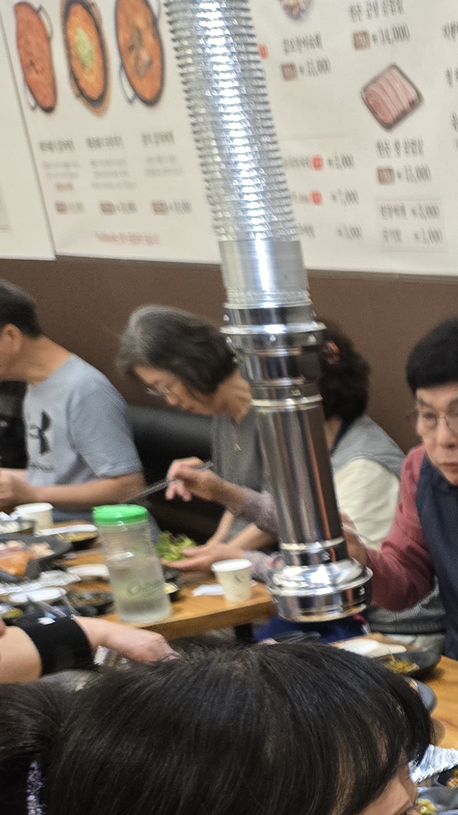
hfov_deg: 13.7
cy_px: 783
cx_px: 1032
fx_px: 1468
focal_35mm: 68
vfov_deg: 29.3
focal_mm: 5.4
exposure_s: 1/120
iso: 200
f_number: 1.8
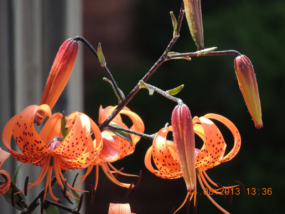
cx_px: 142
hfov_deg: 2.0
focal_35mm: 1000
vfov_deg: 1.5
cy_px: 107
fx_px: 8233
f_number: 5.9
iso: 280
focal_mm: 180
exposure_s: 1/500
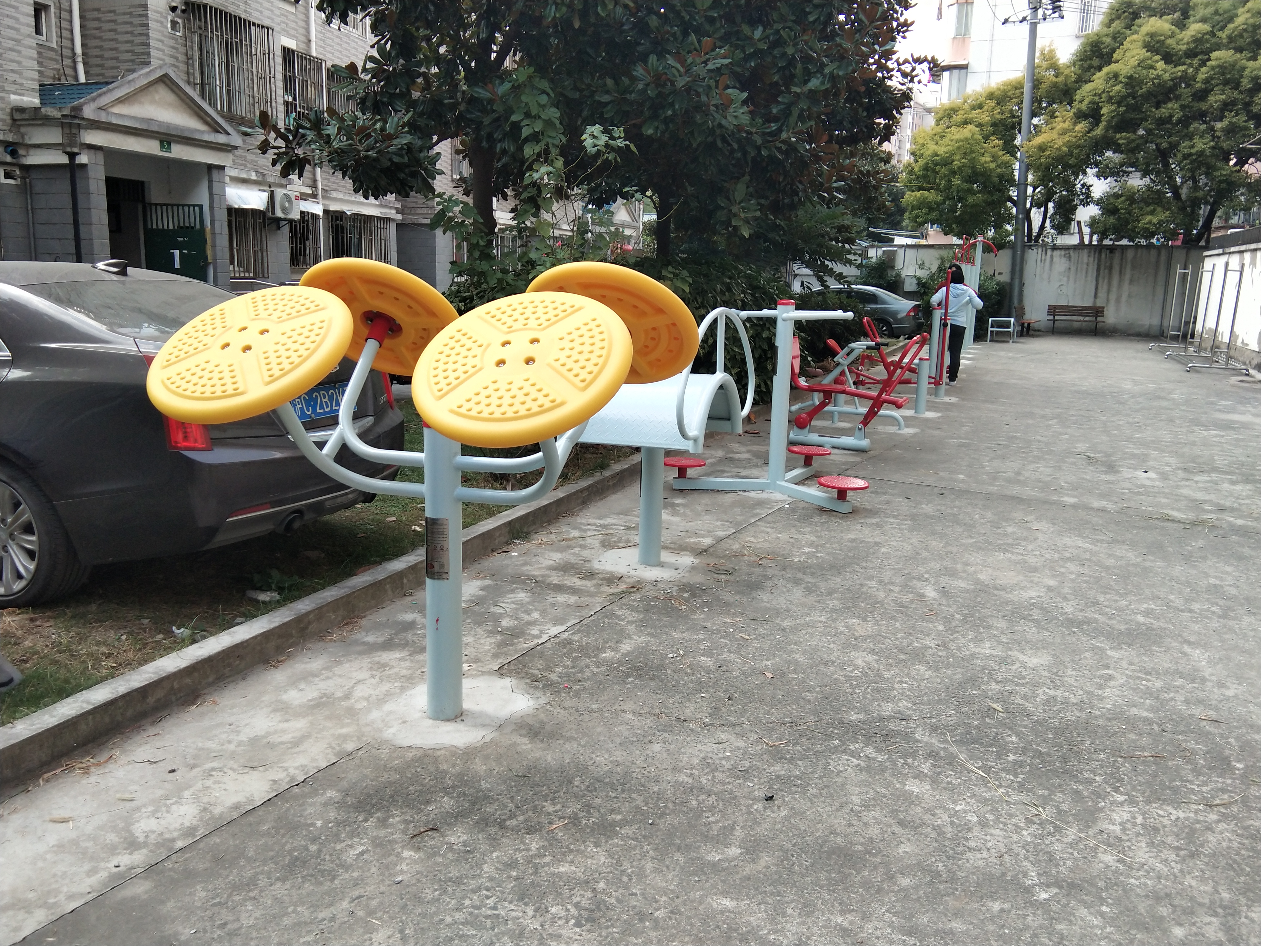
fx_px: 1129
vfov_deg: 45.4
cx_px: 630
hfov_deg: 58.4
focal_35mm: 31
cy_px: 473
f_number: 2.2
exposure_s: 1/192
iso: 50
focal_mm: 3.69
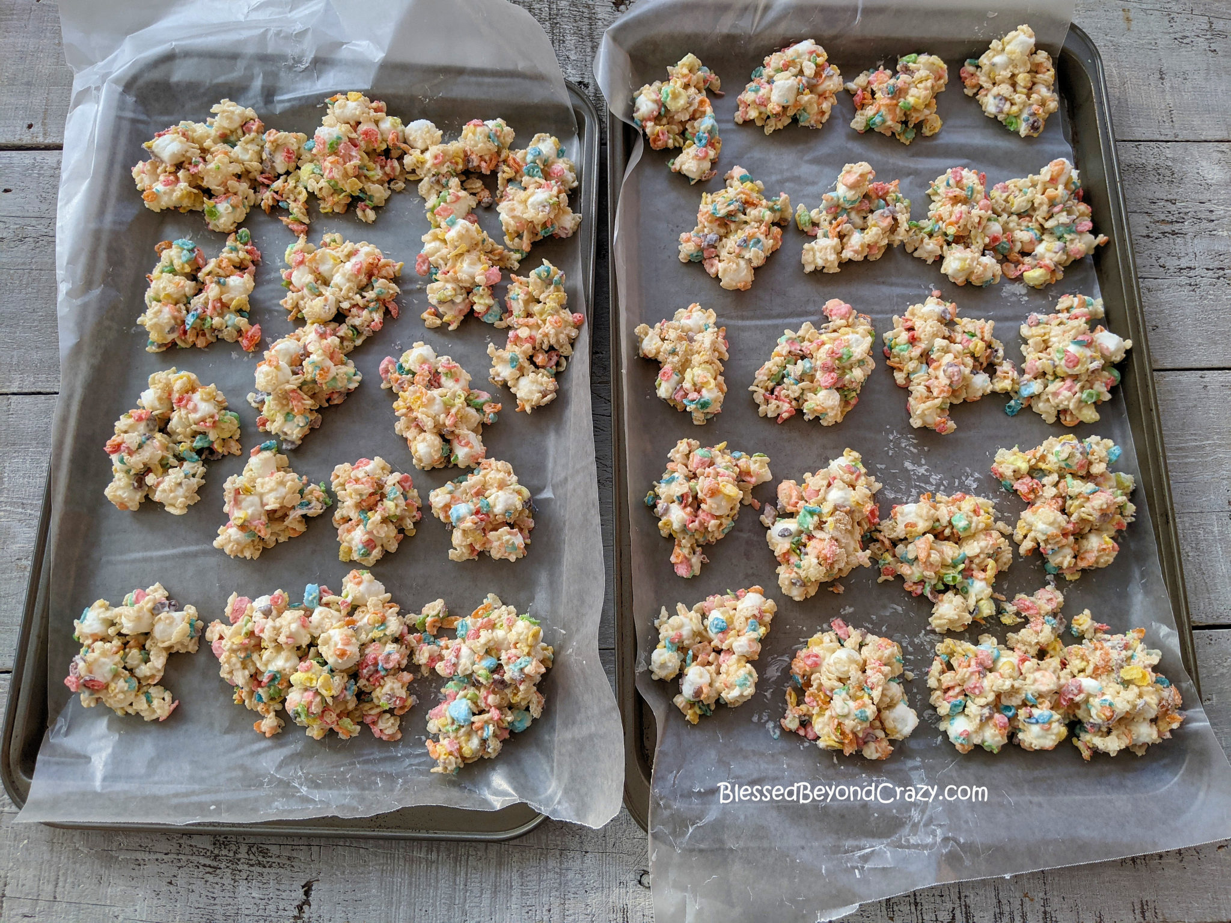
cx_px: 616
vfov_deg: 51.4
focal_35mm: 27
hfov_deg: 65.3
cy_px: 462
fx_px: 960
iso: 60
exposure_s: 1/255
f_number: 1.8
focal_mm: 4.44
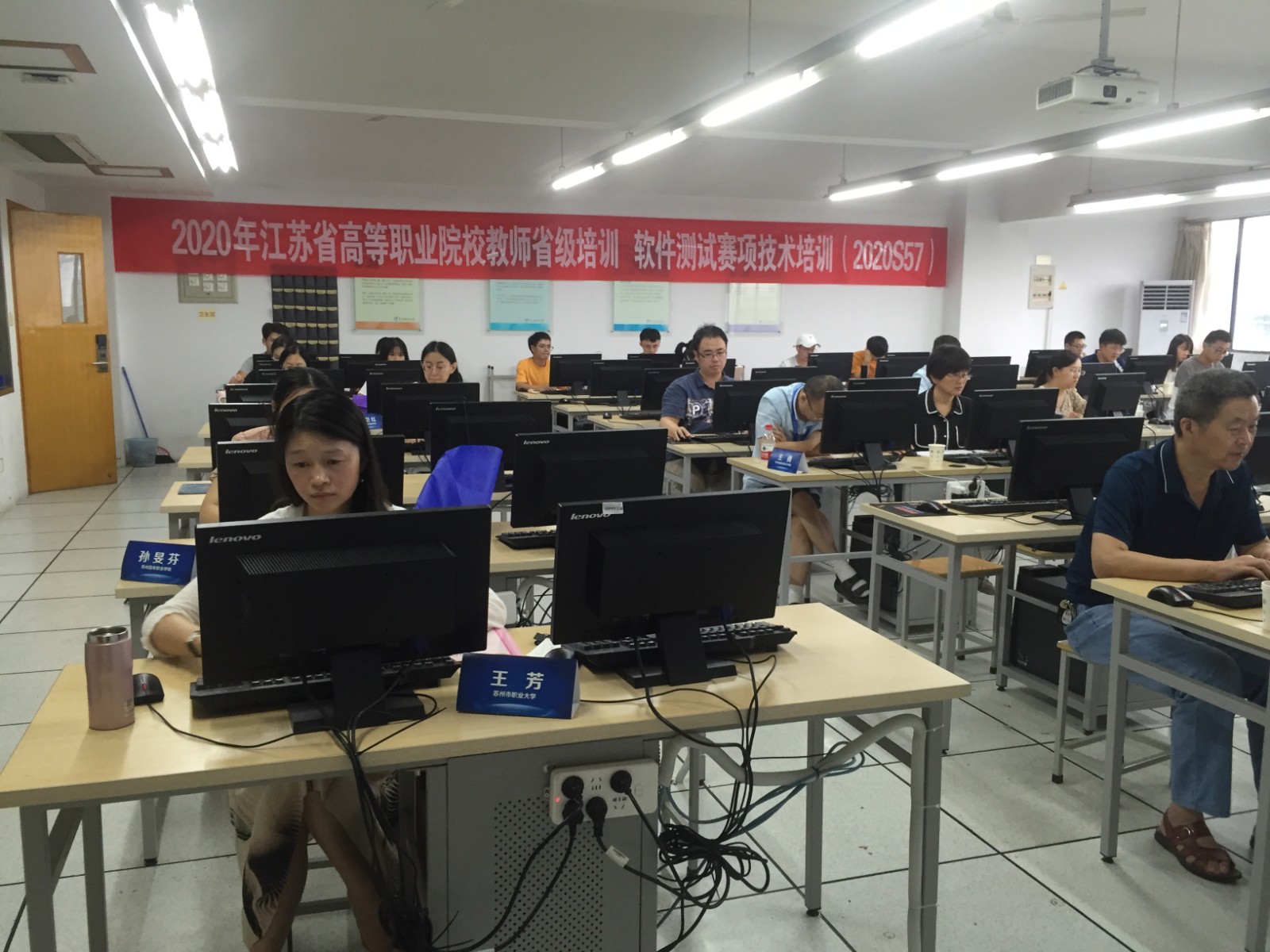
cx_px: 635
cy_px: 476
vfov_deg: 48.2
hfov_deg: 61.7
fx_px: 1064
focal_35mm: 29
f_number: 2.2
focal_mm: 4.15
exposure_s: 1/33
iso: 125
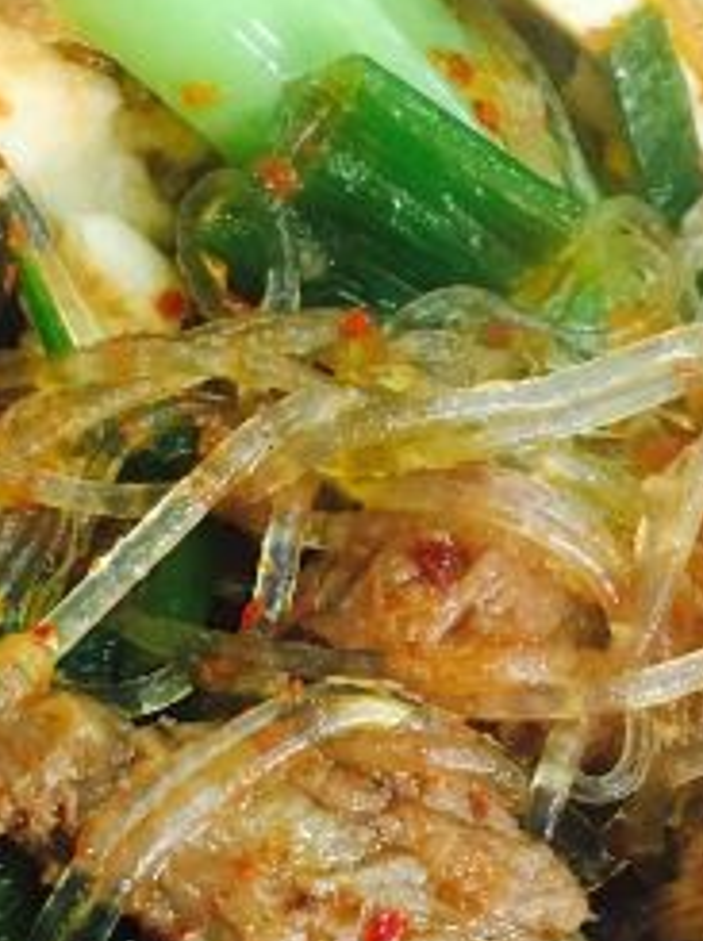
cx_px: 451
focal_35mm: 83
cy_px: 688
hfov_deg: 17.7
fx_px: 2253
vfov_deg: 23.4
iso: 200
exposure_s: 1/25
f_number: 2.2
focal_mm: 4.15
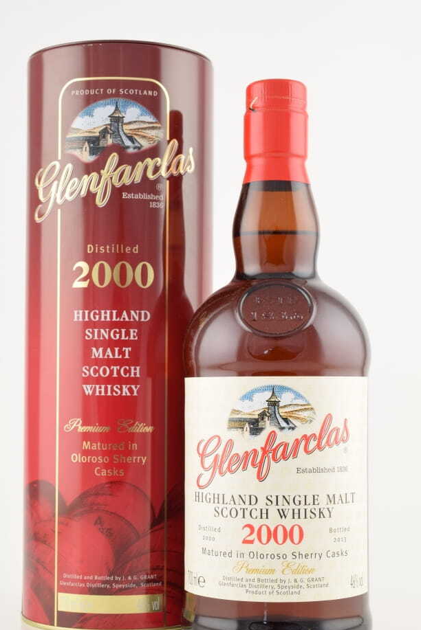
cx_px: 201
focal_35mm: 67
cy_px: 346
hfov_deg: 20.3
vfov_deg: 30.0
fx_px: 1174
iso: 100
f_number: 10
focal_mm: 40
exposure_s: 1/10
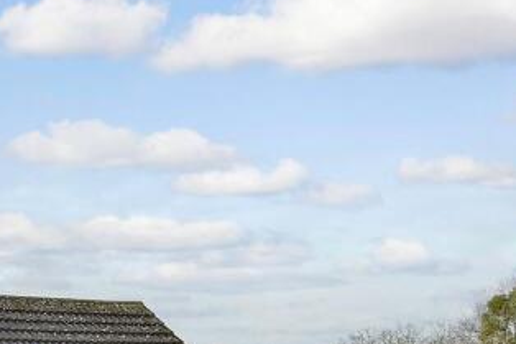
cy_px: 378
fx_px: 702
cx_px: -118
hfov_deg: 32.5
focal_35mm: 49
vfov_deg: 25.5
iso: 500
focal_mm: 10
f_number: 5.6
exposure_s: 1/200
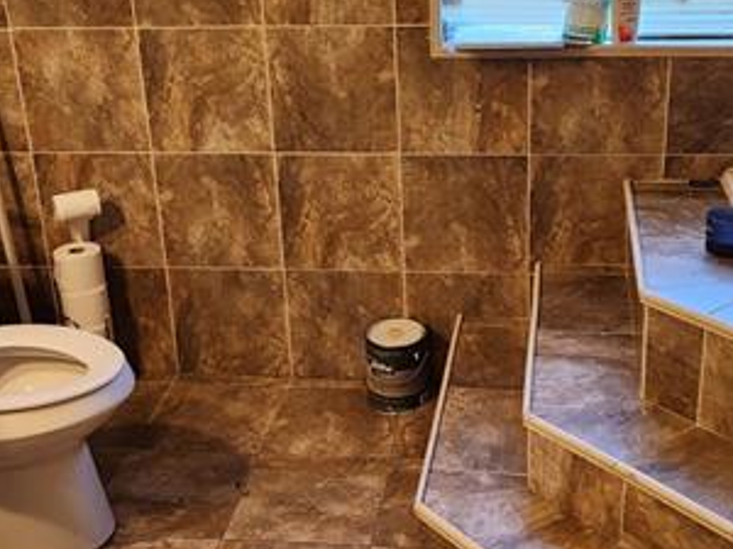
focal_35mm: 49
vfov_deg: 29.6
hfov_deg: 38.9
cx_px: 386
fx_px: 1038
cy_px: 220
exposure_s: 1/120
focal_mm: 5.4
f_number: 1.8
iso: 320
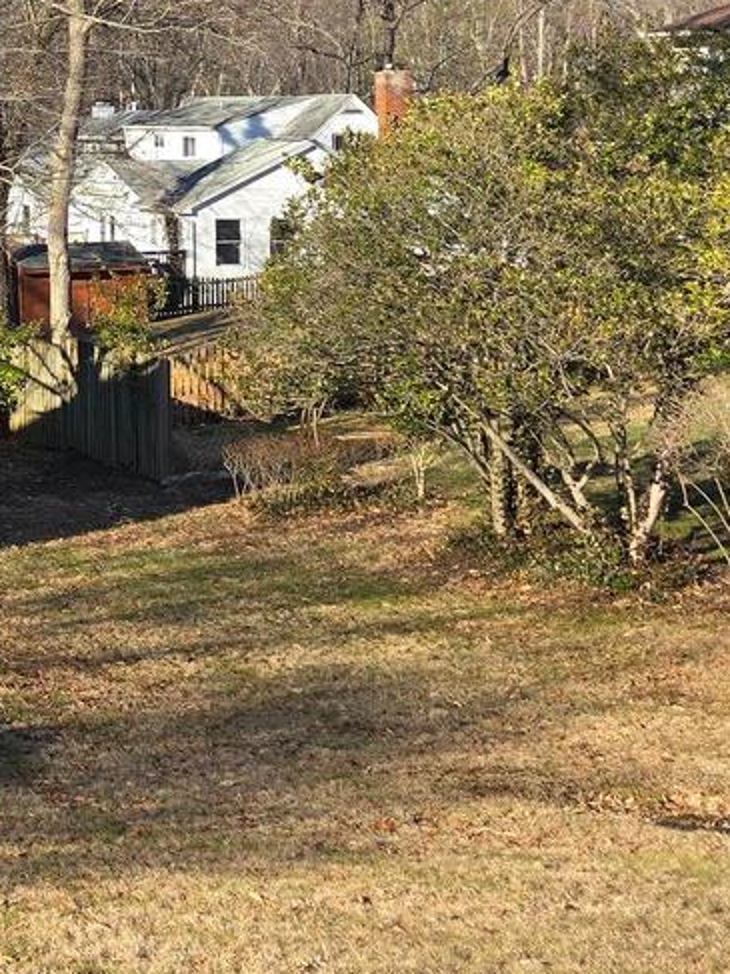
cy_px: 114
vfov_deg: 27.6
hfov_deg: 17.9
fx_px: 1913
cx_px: -532
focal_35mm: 68
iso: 12
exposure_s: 1/328
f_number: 1.7
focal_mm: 6.3
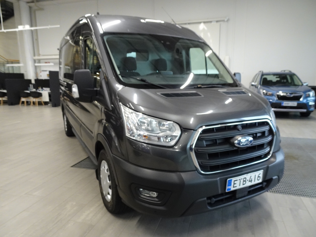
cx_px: 158
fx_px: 219
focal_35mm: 24
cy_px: 118
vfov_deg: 56.8
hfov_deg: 71.6
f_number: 3.5
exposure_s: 1/30
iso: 500
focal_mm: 4.25
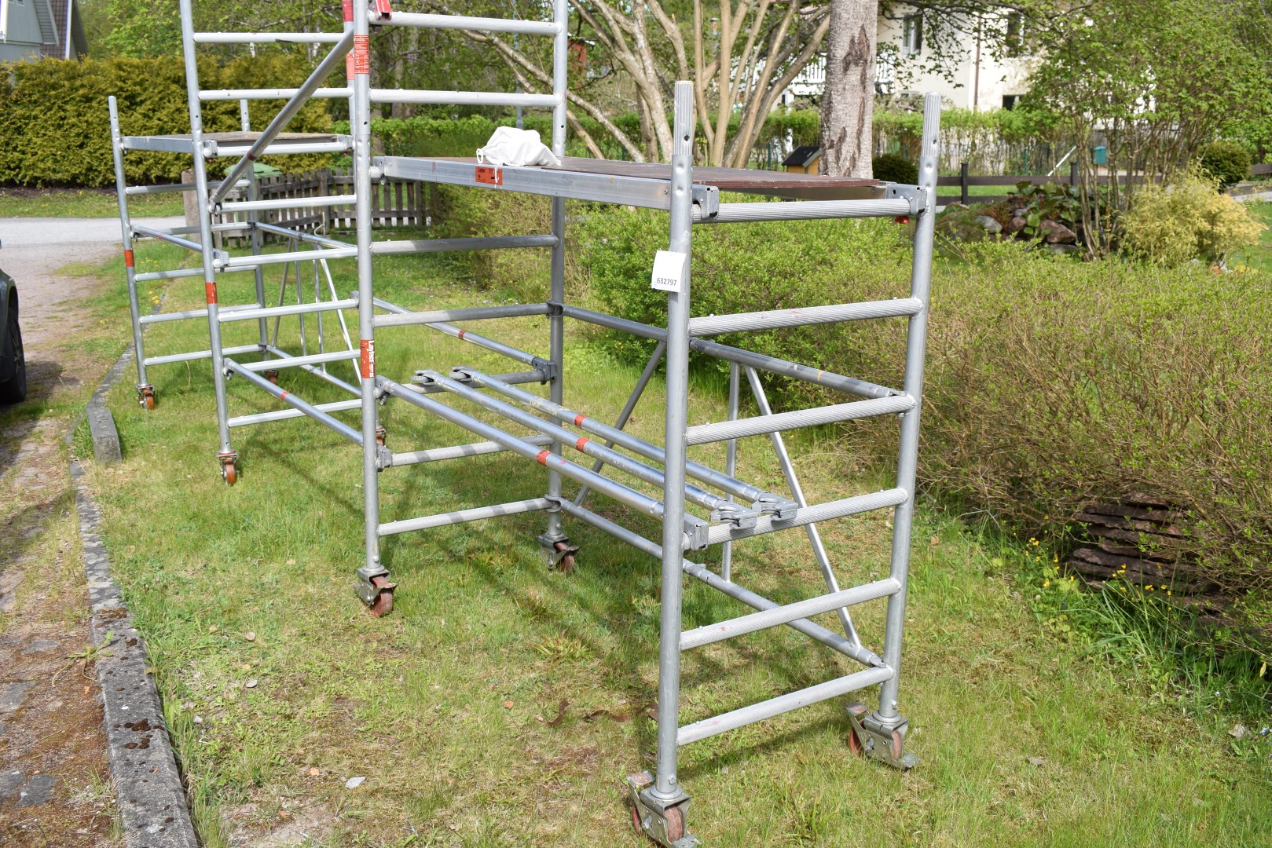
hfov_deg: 53.1
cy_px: 424
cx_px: 636
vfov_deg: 36.9
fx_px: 1272
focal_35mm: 36
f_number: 8
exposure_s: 1/250
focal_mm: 24
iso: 200
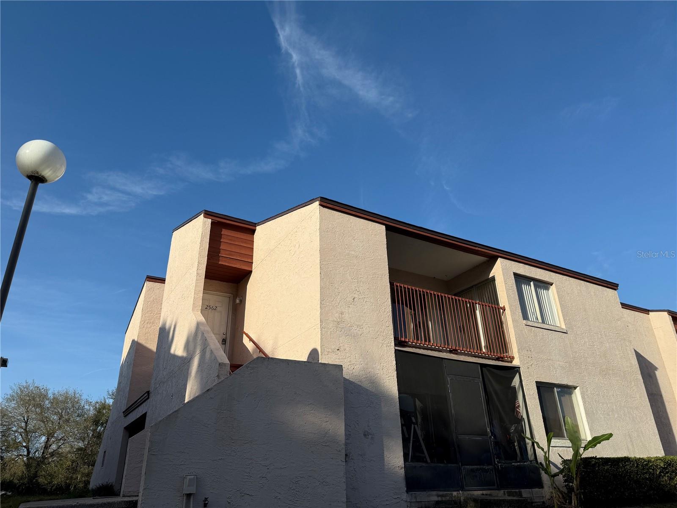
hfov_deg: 71.6
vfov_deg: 56.8
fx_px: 469
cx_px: 338
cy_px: 254
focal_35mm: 24
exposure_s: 1/4975
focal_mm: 6.76
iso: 80
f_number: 1.78
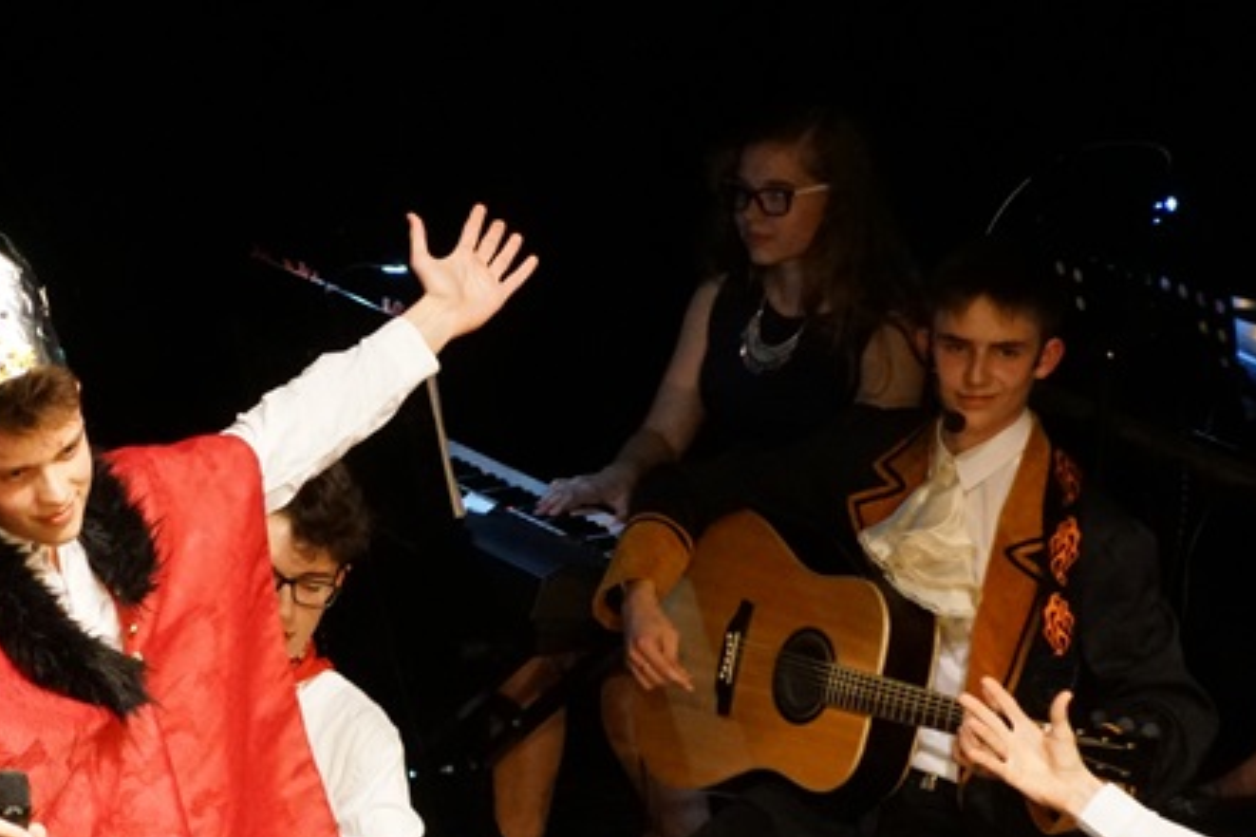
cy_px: 736
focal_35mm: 272
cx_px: 251
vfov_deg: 5.0
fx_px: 9489
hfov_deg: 7.6
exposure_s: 1/80
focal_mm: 80
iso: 3200
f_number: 5.6
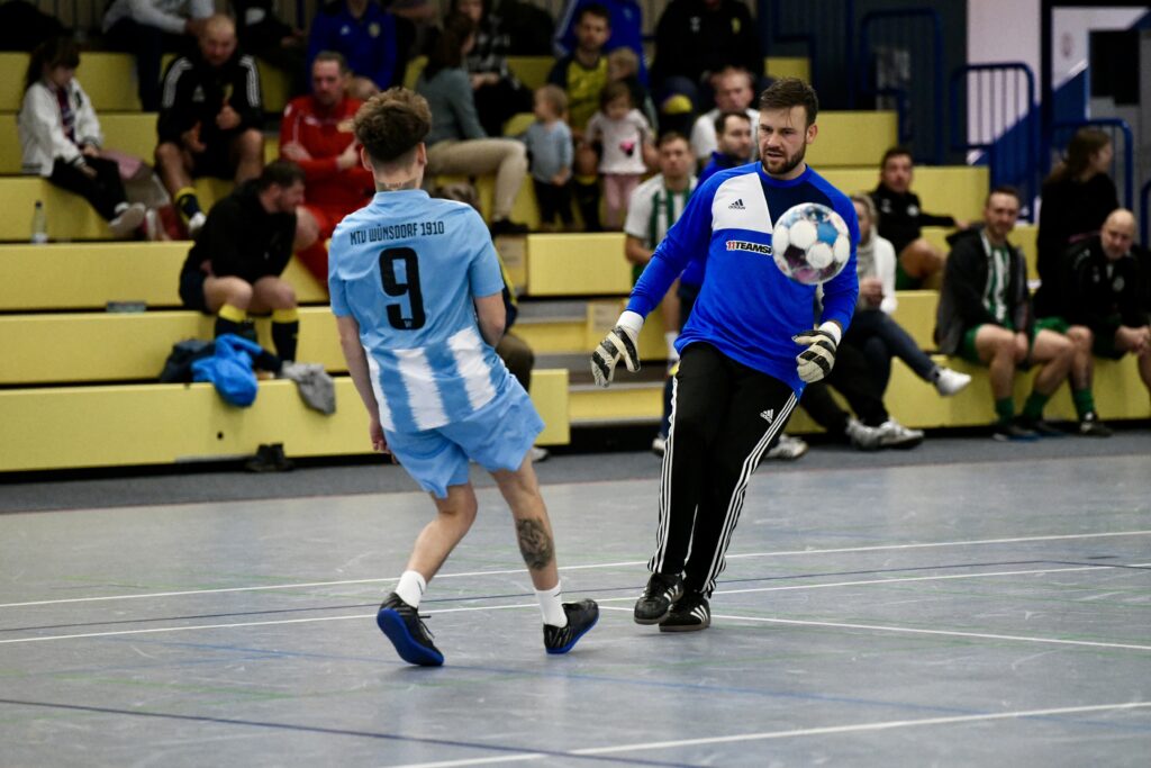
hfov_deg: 12.8
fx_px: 5116
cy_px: 384
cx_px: 576
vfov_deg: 8.6
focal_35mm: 160
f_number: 2.8
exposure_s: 1/1600
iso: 8000
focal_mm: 160
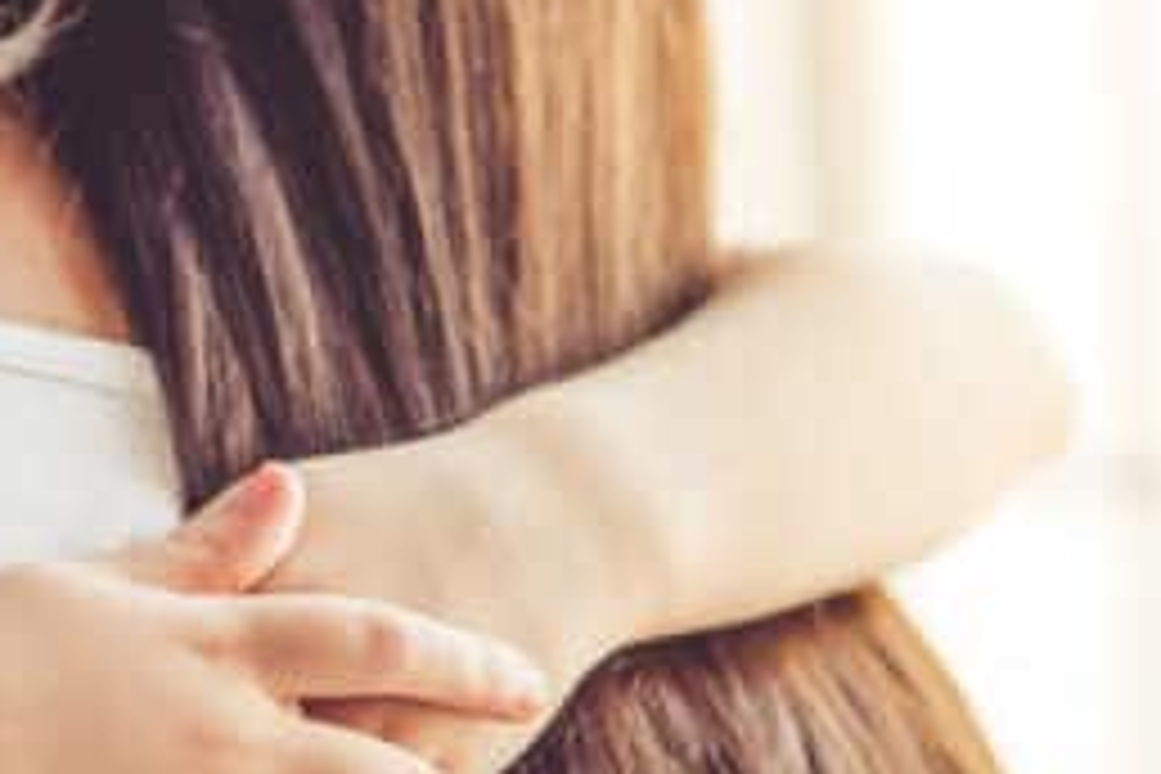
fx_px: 5289
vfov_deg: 8.4
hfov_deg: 12.2
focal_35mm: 164
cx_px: -230
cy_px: 241
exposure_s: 1/160
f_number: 2.8
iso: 250
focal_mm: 55
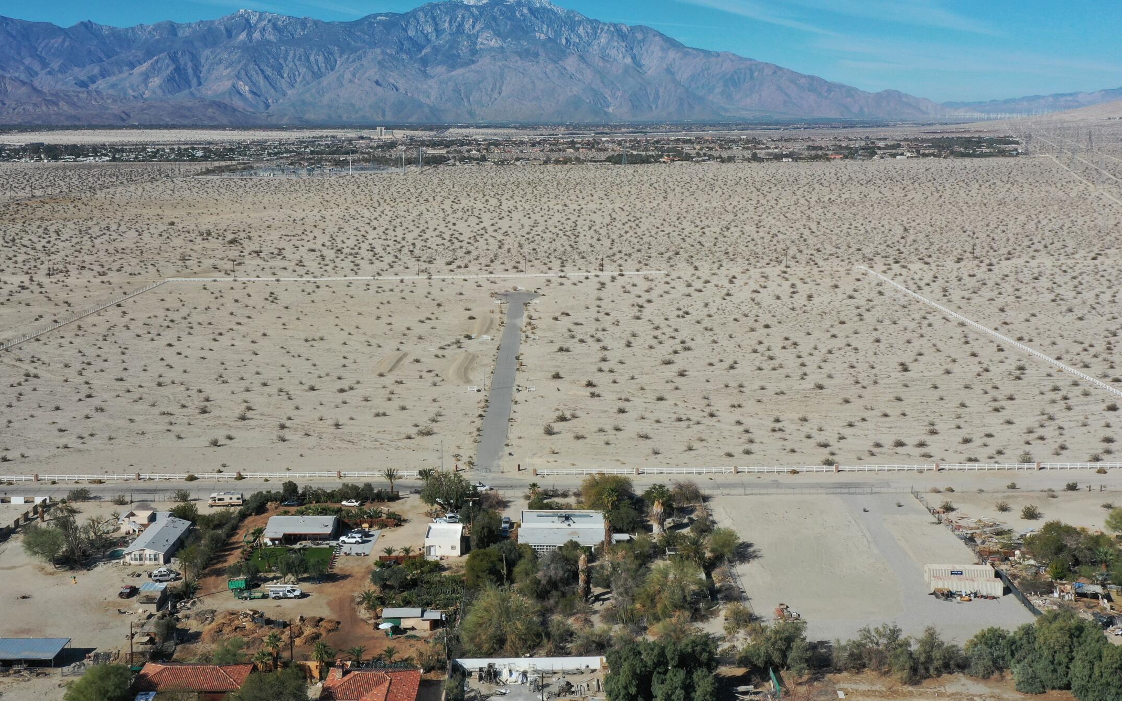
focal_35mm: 40
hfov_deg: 49.2
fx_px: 1223
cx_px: 517
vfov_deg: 31.9
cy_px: 289
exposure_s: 1/640
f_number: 6.3
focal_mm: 10.26
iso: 100
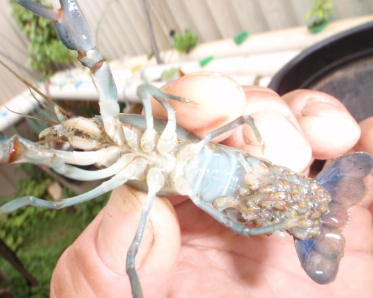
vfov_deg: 48.5
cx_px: 180
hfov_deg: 58.8
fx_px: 331
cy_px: 152
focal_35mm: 30
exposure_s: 1/40
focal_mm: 5
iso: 64
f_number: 5
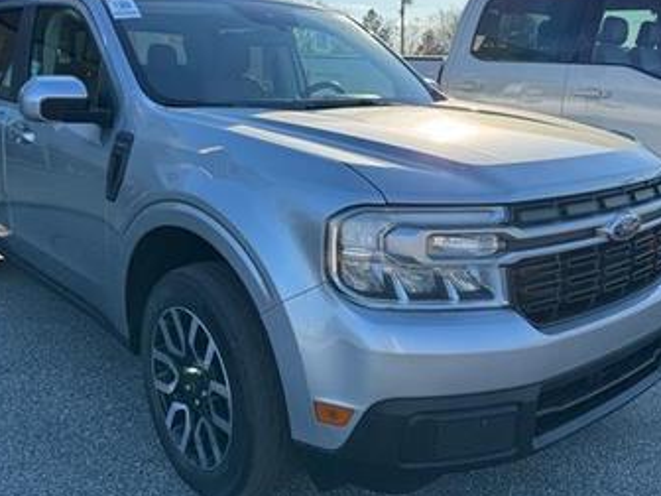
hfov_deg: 51.3
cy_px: 248
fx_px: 687
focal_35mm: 36
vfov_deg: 39.7
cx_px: 315
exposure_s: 1/1678
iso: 80
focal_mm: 6.76
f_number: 1.78
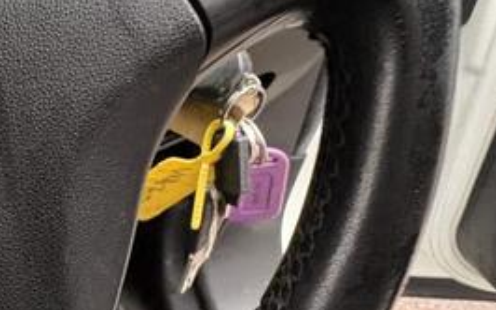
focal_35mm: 50
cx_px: -28
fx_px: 676
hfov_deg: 35.4
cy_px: 114
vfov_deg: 25.7
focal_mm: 2.22
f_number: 2.2
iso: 500
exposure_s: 1/60
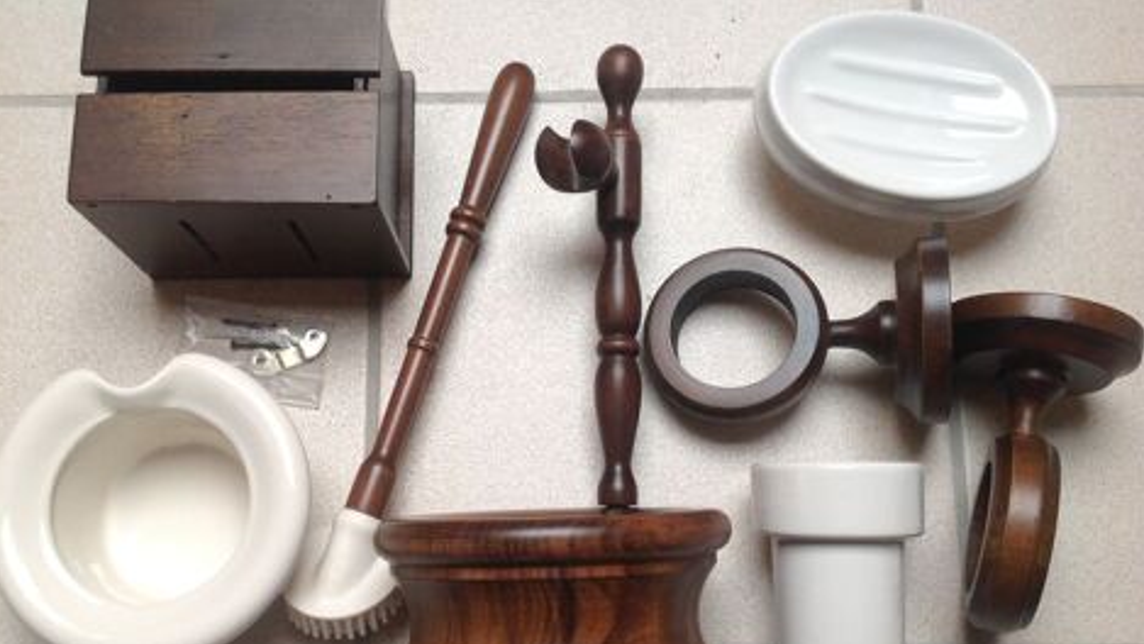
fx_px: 1183
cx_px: 566
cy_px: 396
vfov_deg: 30.3
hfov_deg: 51.6
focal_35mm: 39
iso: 64
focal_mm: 4.28
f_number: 2.4
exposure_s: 1/40
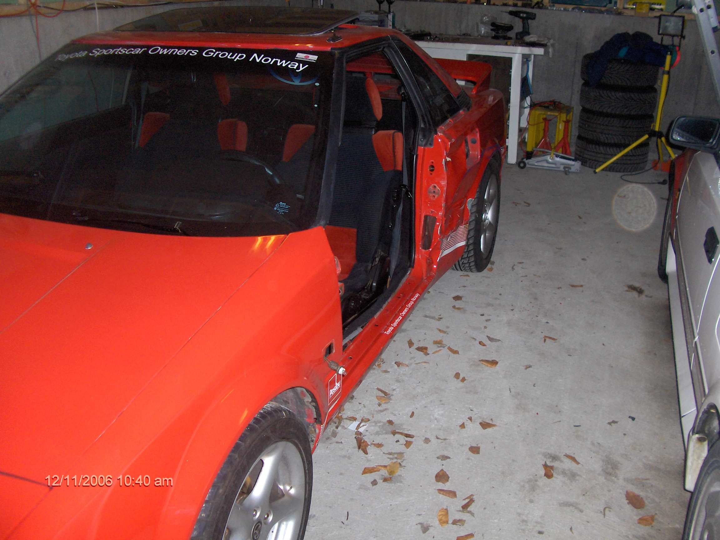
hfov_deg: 52.6
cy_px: 270
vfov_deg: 40.7
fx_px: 728
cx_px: 360
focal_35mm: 35
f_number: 2.6
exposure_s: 1/60
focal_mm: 5.8
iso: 100
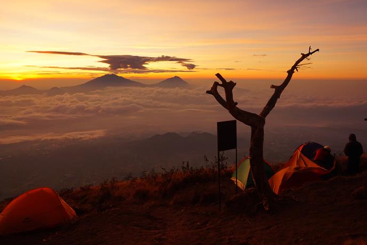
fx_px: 285
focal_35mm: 28
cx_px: 188
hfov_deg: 65.5
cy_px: 121
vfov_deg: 46.4
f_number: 6.3
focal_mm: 16
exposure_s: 1/80
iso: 200
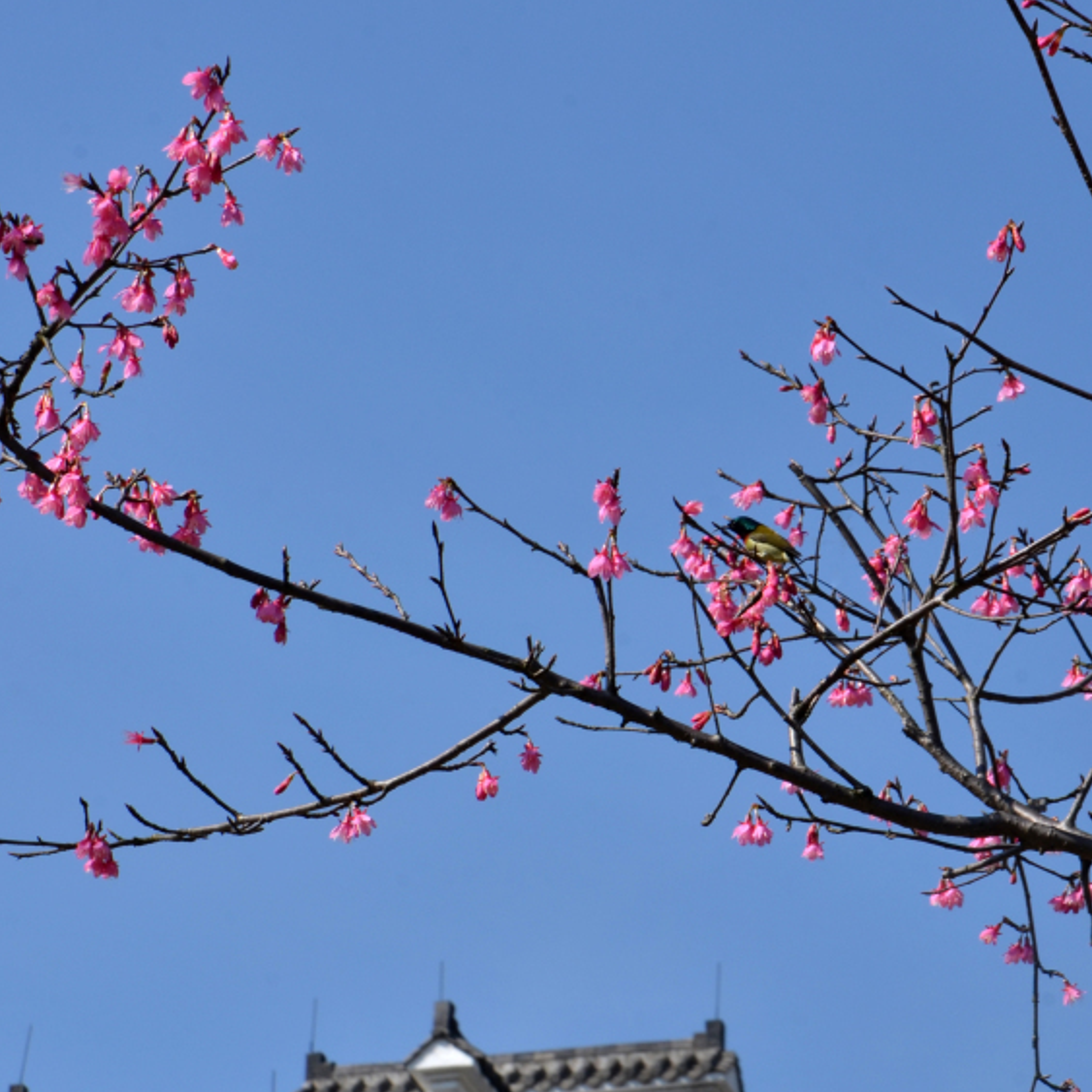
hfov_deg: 9.4
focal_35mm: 185
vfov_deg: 9.5
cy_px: 553
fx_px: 6603
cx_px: 386
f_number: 11
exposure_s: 1/160
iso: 100
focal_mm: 80
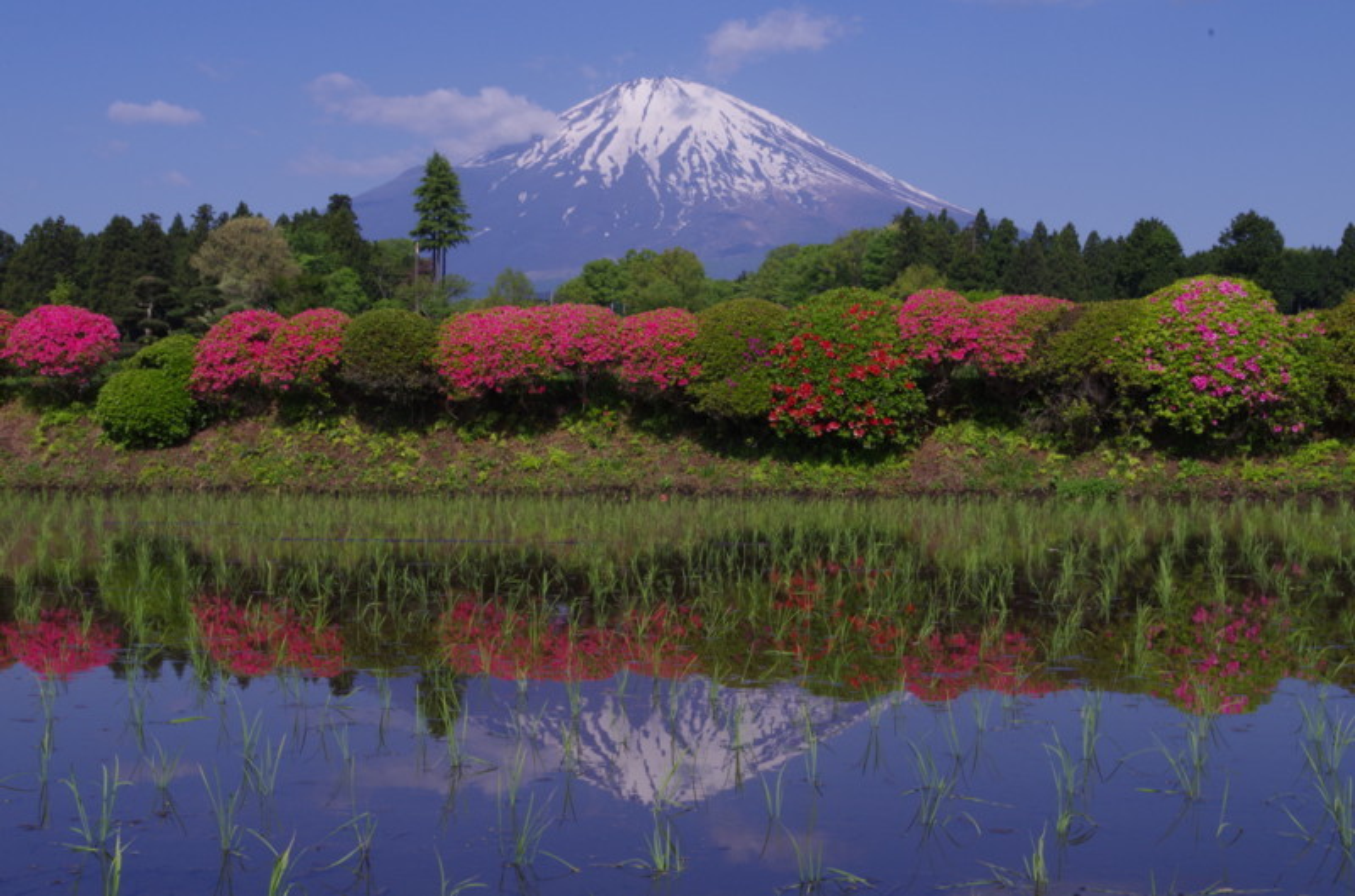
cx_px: 678
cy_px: 448
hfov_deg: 38.3
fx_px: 1952
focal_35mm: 52
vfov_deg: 25.8
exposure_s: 1/100
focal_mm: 35
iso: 200
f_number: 20
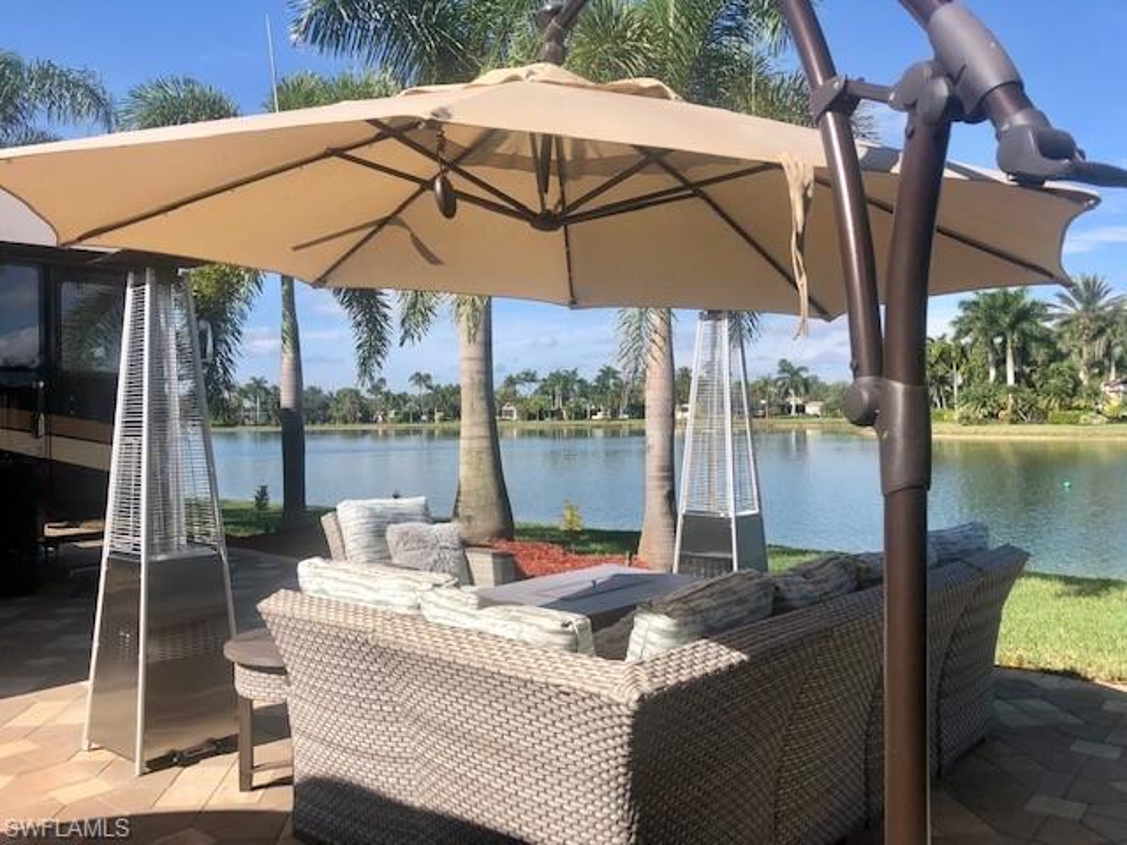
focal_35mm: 28
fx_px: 912
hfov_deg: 63.4
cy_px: 422
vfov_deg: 49.7
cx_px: 564
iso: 20
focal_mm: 3.99
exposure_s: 1/2000
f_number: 1.8
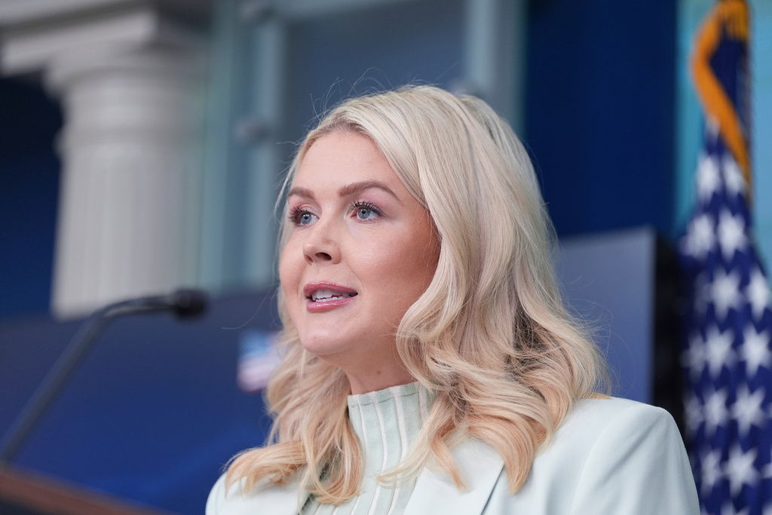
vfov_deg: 7.8
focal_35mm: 175
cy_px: 258
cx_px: 386
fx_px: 3753
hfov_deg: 11.7
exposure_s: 1/640
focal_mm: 175
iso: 1600
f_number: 2.8
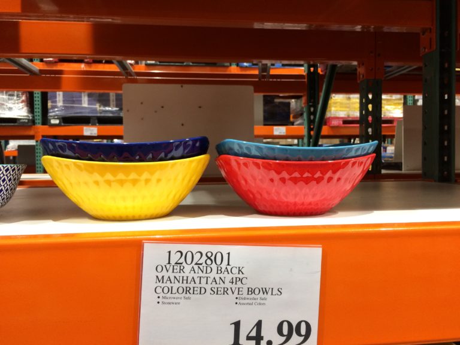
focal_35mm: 29
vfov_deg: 48.2
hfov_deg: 61.7
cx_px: 230
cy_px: 172
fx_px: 385
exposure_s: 1/33
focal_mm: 4.15
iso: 125
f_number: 2.2
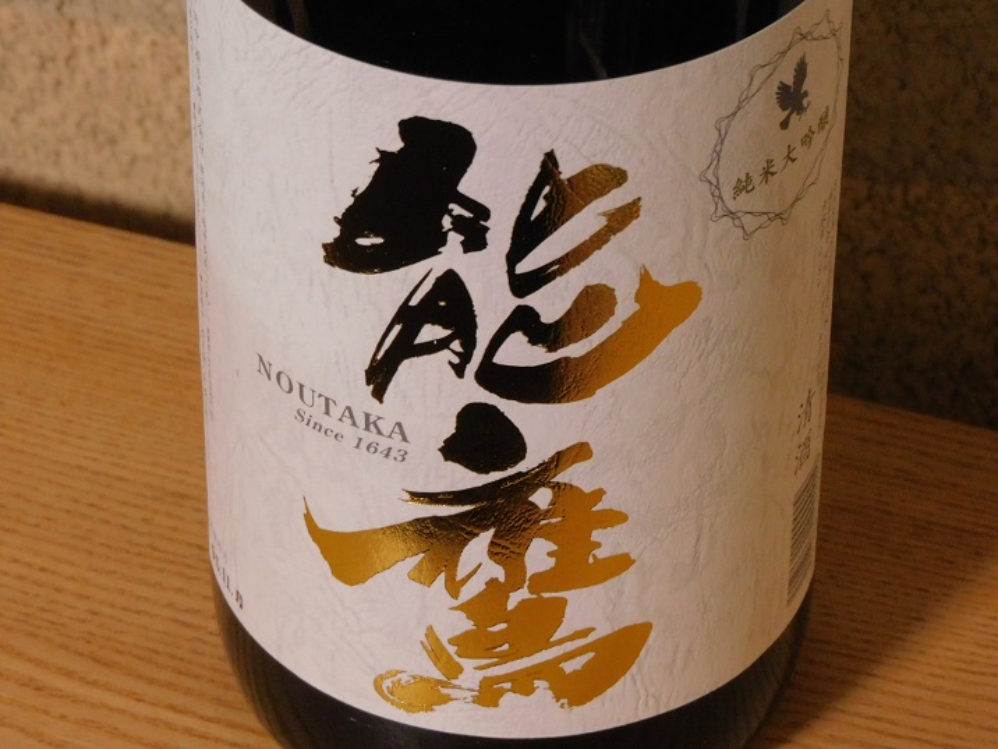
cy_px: 374
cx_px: 500
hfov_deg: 11.6
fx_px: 4930
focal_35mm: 171
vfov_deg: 8.7
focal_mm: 30.5
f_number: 5.2
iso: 800
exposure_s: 1/13
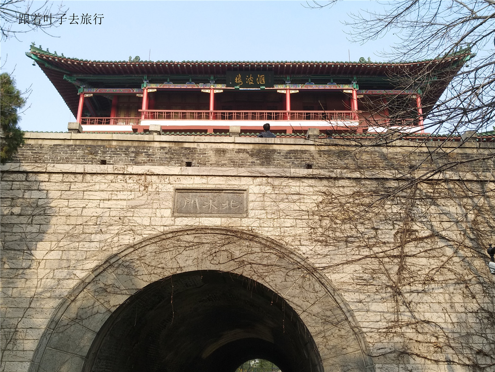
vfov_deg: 61.1
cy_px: 186
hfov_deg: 76.4
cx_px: 248
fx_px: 315
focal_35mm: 22
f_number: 2.2
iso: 100
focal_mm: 3.81
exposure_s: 1/488
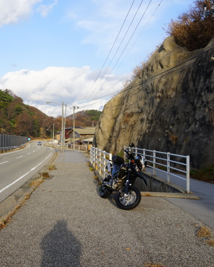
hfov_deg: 36.6
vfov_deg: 46.8
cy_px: 132
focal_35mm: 39
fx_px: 309
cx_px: 35
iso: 100
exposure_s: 1/125
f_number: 9.5
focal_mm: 18
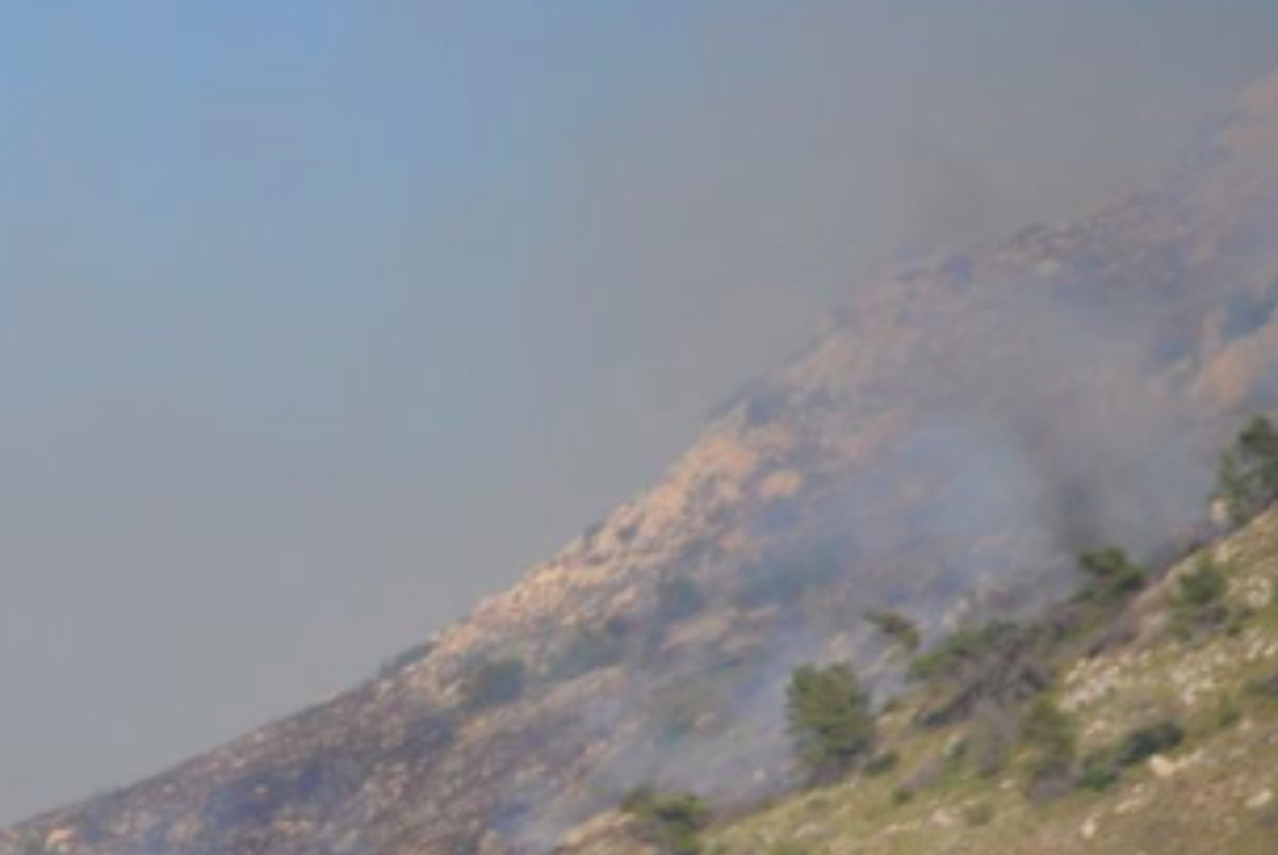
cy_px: 1025
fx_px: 27929
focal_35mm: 786
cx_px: -243
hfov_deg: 2.6
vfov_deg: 1.8
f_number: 6.3
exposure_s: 1/2000
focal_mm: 200
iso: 400
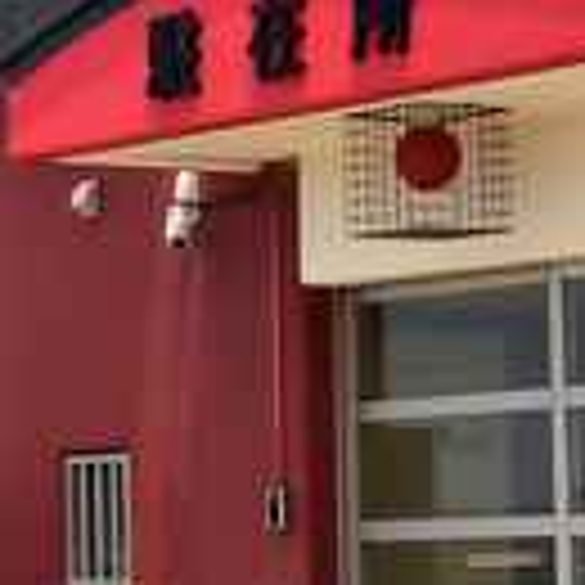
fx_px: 3422
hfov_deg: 9.7
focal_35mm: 179
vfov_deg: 9.7
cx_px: 666
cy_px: -16
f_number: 5.6
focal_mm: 24
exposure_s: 1/2500
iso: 500
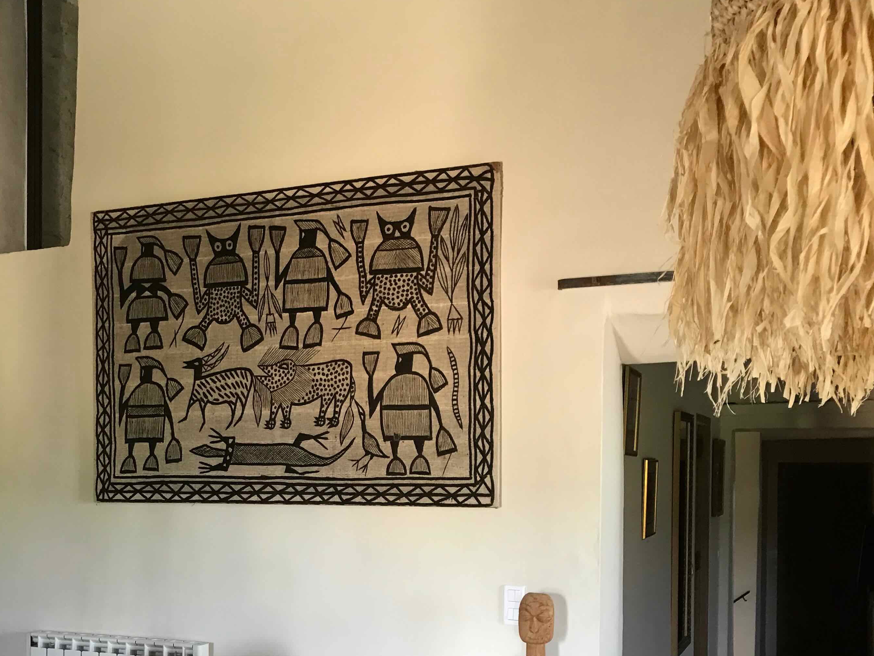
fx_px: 1060
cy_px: 488
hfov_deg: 44.6
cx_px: 351
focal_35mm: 42
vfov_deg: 33.7
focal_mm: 3.99
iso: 40
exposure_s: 1/17
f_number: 1.8
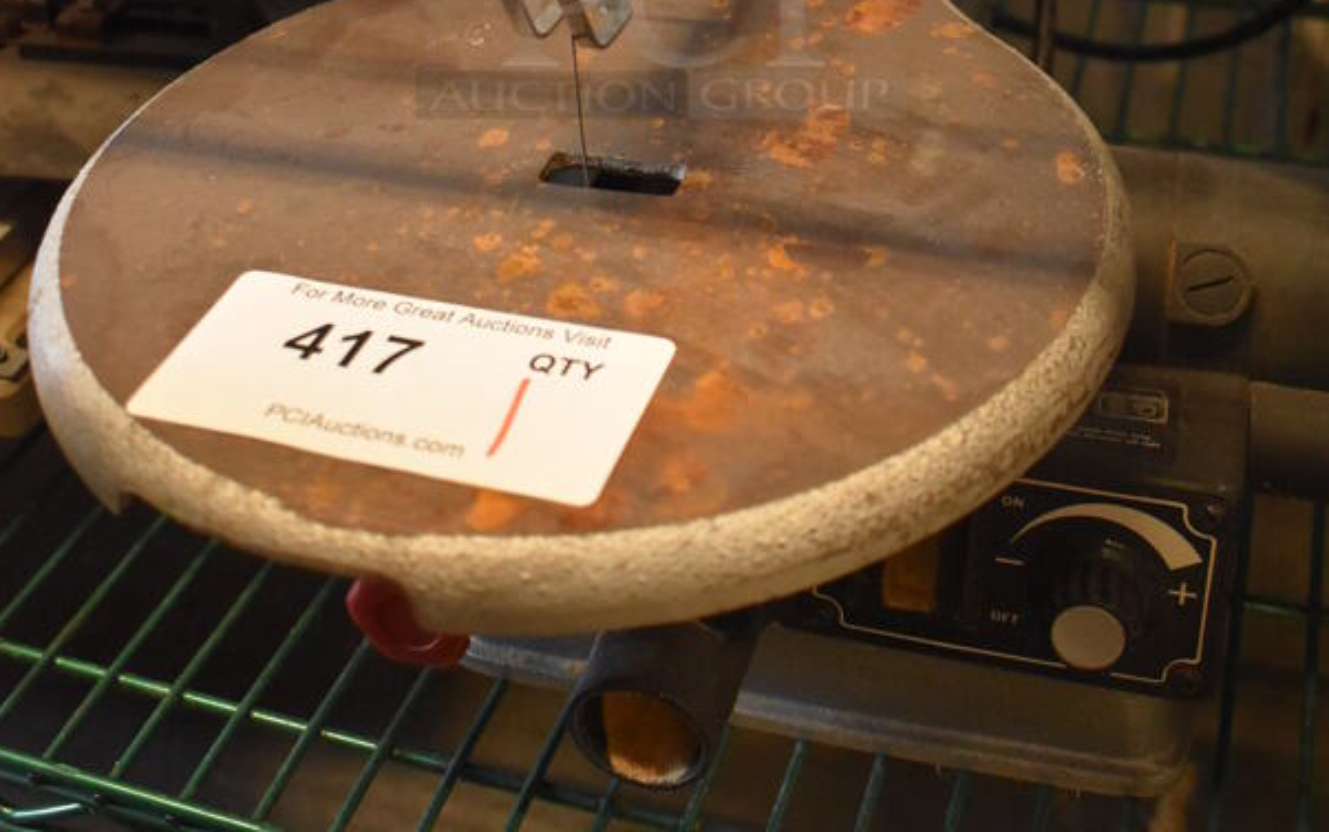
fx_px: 1848
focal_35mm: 51
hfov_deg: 39.6
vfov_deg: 24.3
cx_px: 662
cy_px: 3
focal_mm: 22
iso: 3200
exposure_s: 1/125
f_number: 3.8
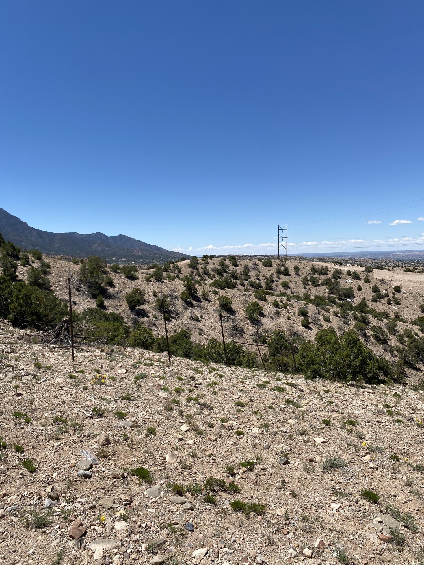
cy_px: 282
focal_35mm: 26
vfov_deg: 67.3
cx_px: 212
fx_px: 425
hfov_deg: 53.1
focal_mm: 4.25
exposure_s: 1/3984
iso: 32
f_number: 1.8
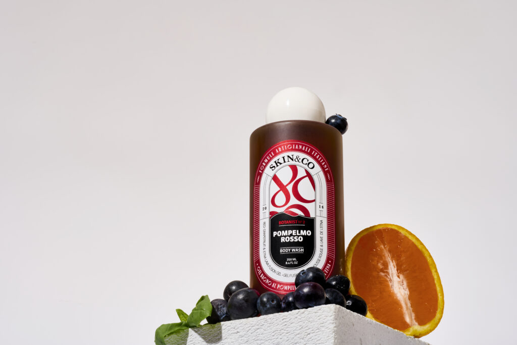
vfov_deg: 13.0
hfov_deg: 19.5
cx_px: 258
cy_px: 172
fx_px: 1508
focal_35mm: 105
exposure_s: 1/160
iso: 64
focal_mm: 105
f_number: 22
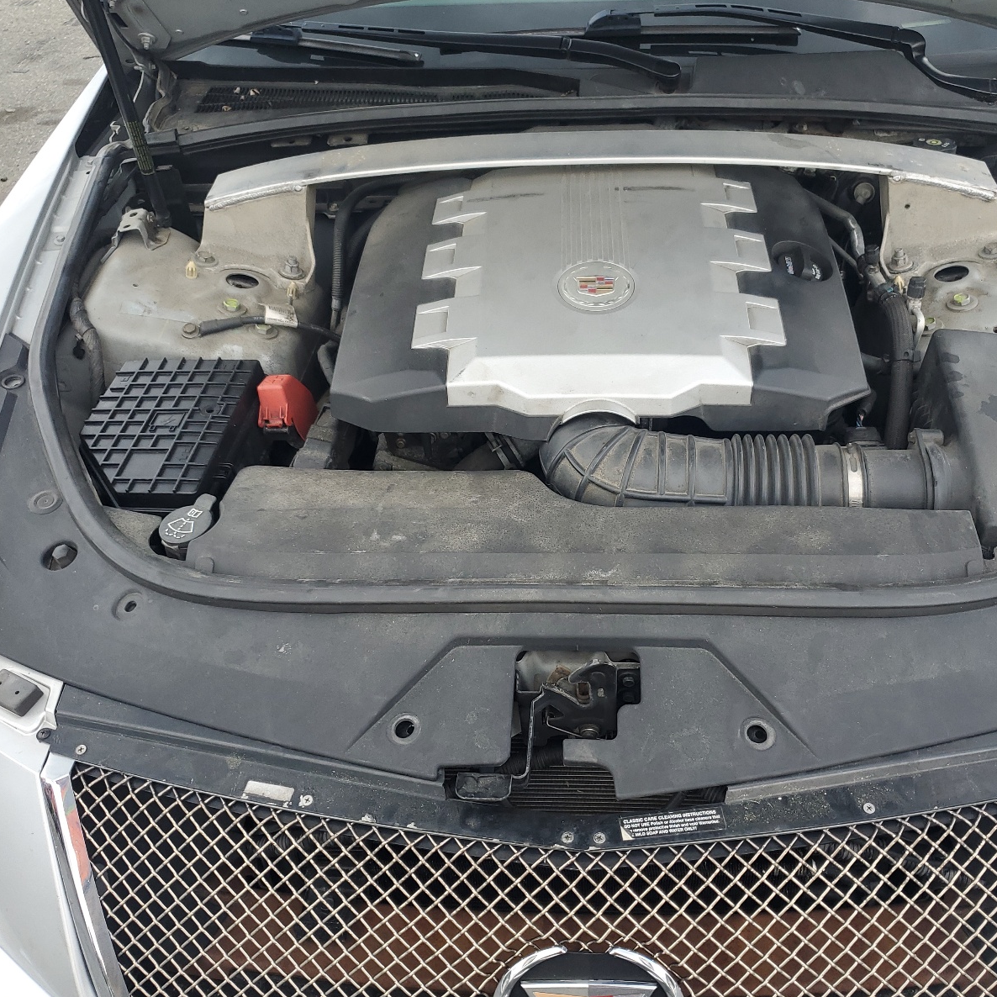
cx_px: 574
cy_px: 502
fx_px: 1010
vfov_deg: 52.5
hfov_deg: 52.3
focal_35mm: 31
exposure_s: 1/370
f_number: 1.5
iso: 50
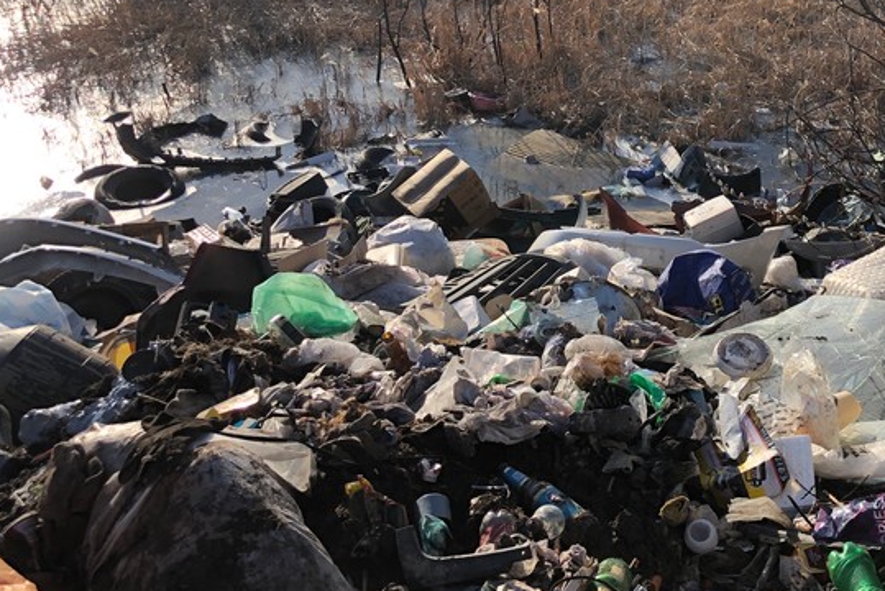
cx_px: 698
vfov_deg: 24.6
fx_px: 1328
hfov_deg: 35.7
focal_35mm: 54
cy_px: 92
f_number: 1.8
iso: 20
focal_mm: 4
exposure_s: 1/1200
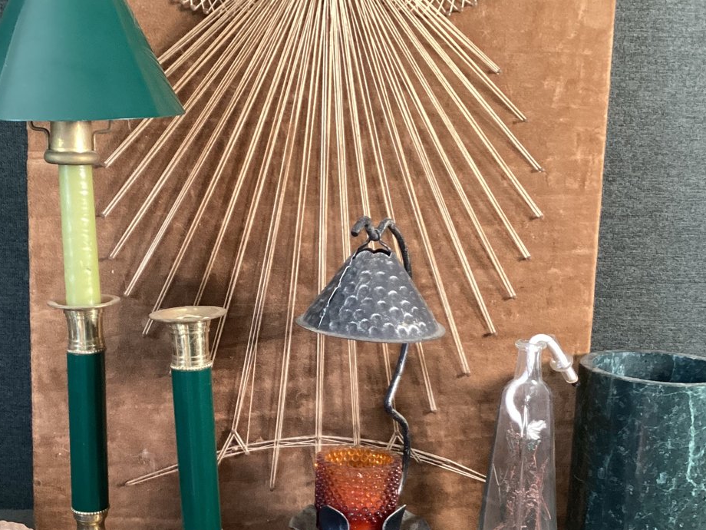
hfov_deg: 37.2
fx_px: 1040
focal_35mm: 51
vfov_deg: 28.3
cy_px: 361
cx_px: 252
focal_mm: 3.3
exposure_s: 1/50
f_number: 2.4
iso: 200
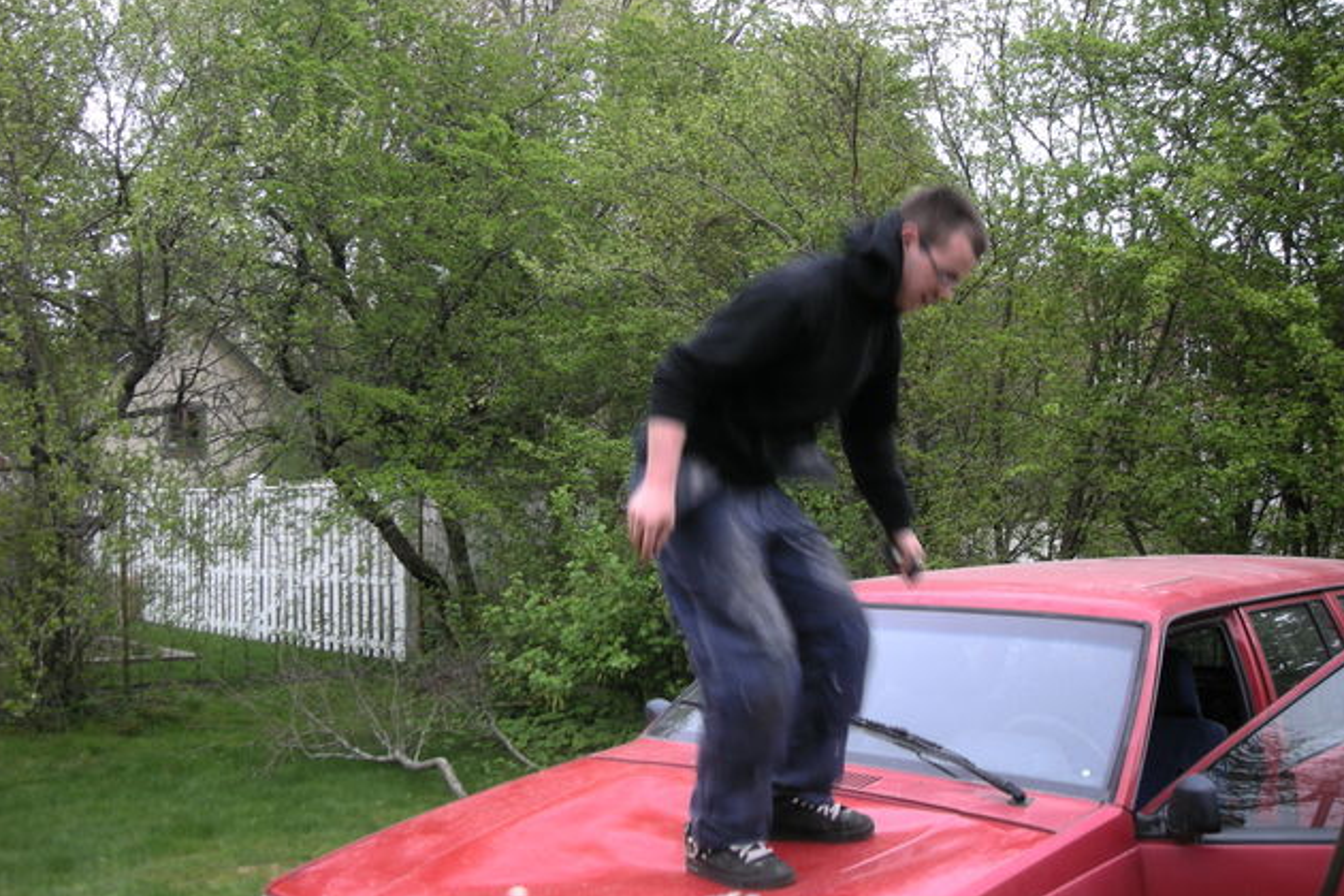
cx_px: 663
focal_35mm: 37
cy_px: 474
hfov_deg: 51.9
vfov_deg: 35.9
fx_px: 1381
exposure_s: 1/42.6
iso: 50
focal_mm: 5.7
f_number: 2.8
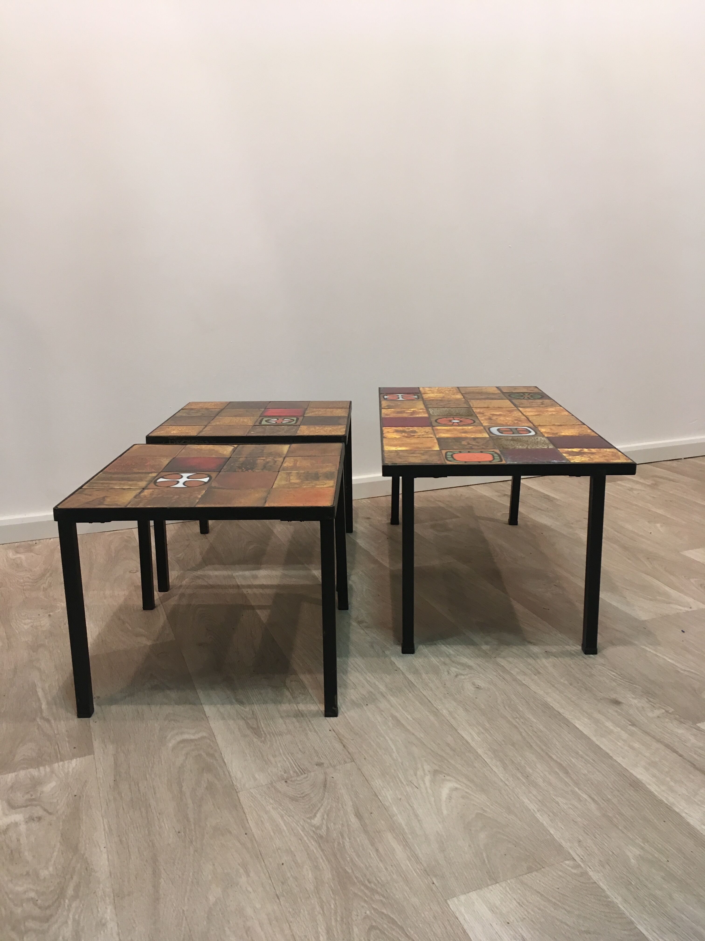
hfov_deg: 48.2
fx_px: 787
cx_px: 352
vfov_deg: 61.7
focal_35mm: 29
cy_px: 470
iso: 100
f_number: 2.2
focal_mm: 4.15
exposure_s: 1/33
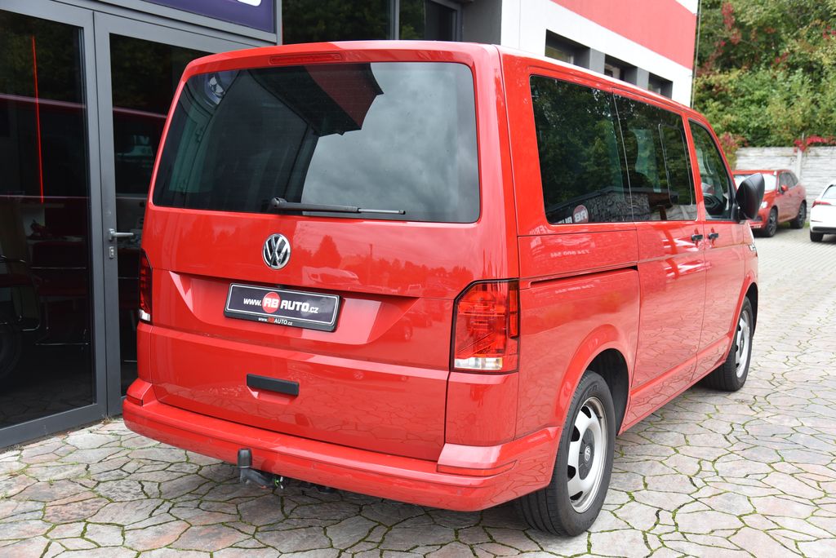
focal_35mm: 38
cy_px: 279
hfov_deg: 50.7
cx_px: 418
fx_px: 883
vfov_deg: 35.1
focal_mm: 38
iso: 500
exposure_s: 1/80
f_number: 4.5
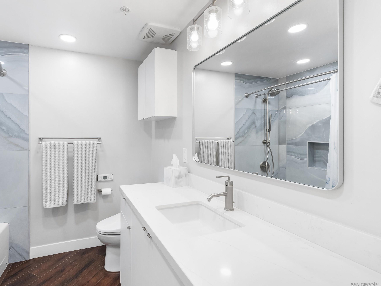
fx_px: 198
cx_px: 163
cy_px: 139
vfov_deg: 71.6
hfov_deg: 87.2
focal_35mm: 18
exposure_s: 1/13
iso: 500
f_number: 8
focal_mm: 16
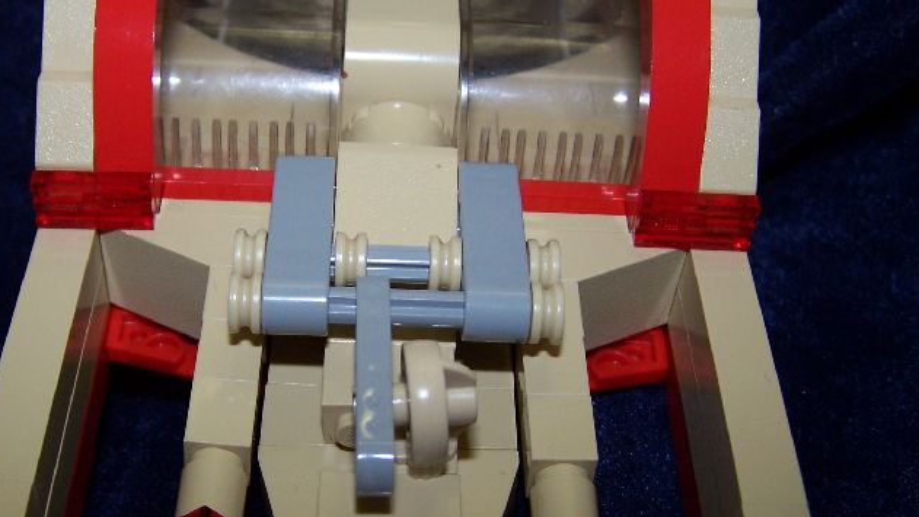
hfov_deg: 39.7
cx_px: 374
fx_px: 1267
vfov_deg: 23.0
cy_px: 290
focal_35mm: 52
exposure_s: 1/60
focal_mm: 6.3
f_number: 2.8
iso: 140
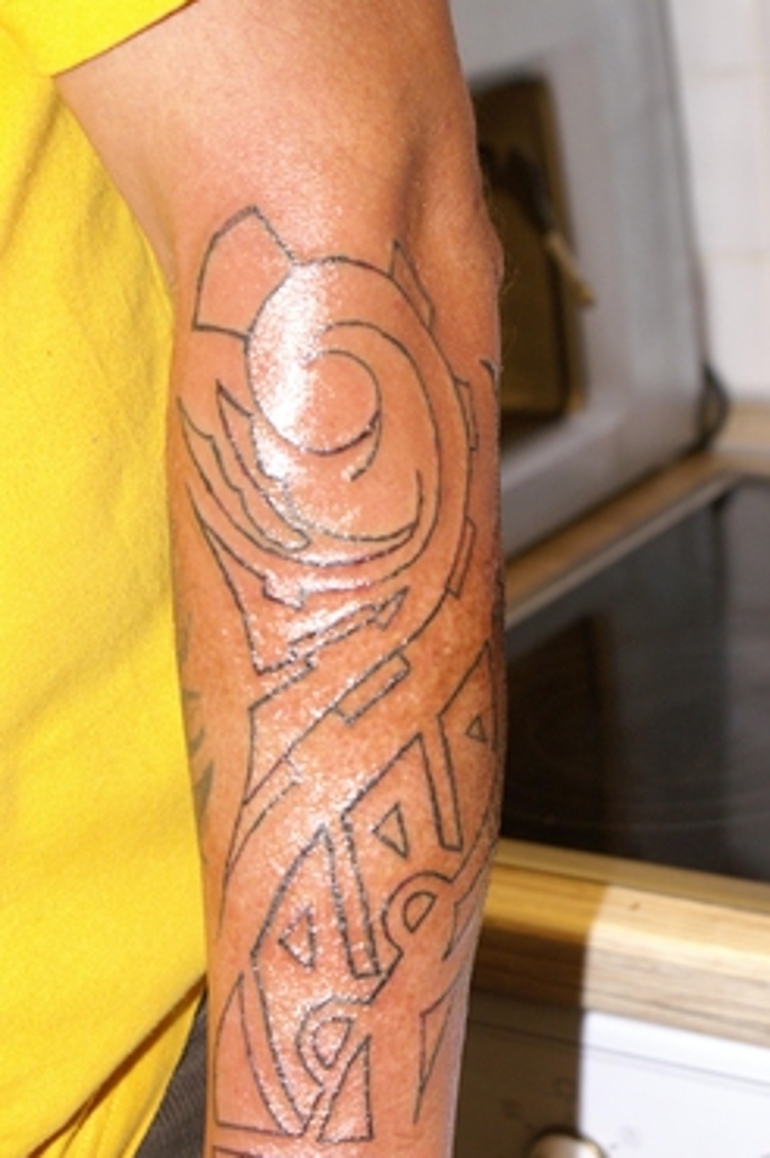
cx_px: 437
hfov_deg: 18.6
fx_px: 2346
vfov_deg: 27.7
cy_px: 682
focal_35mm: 73
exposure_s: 1/60
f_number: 5.6
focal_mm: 40
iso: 800
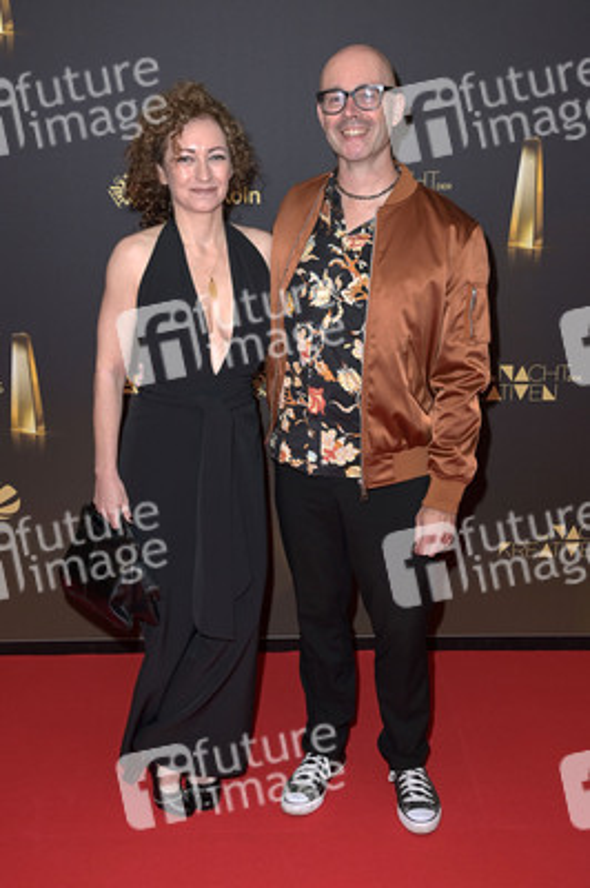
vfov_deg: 50.7
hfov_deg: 35.0
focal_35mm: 38
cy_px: 444
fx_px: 936
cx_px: 295
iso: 1250
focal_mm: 38
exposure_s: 1/200
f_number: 5
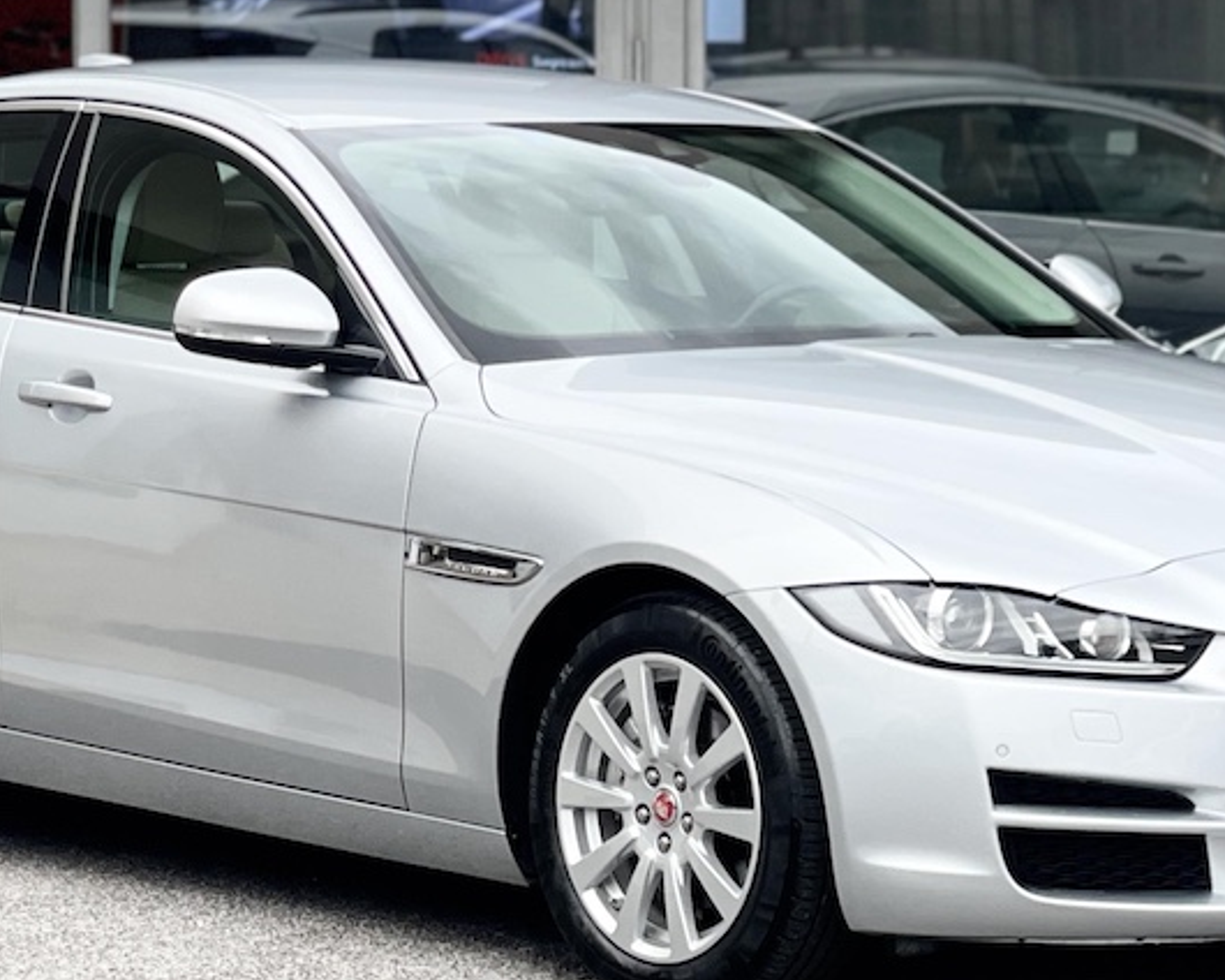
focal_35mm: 147
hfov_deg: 13.1
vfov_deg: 10.5
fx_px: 5330
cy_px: 496
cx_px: 586
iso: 32
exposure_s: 1/121
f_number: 2.2
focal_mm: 7.5
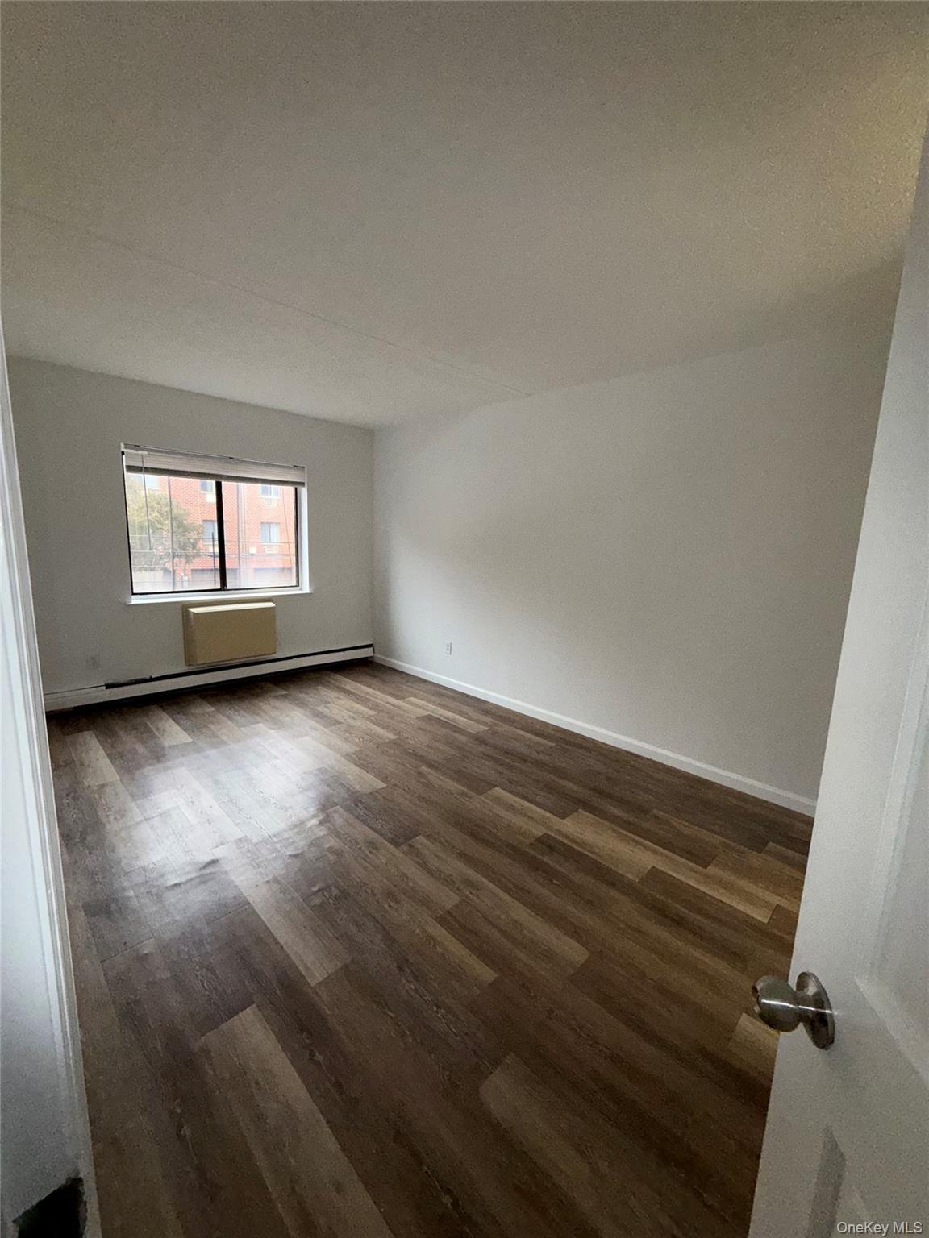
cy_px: 619
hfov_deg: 85.7
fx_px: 501
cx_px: 464
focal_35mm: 14
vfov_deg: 102.1
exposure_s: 1/120
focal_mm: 2.22
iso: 125
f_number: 2.2
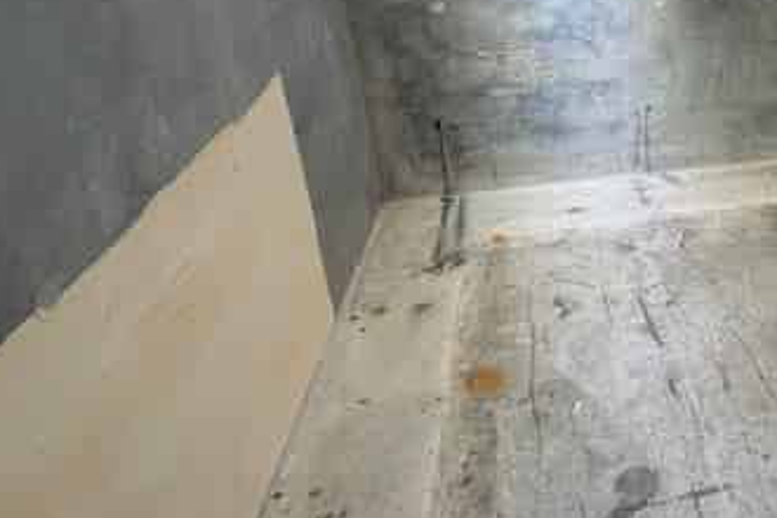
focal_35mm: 29
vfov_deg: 42.6
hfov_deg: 51.9
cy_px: 93
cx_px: 763
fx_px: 626
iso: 50
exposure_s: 1/310
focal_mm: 2.22
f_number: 2.2
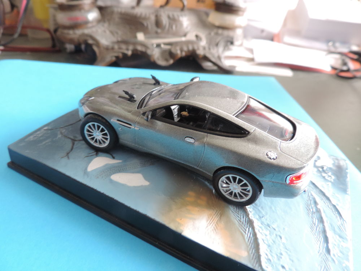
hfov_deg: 71.6
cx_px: 180
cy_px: 136
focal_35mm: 24
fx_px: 250
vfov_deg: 56.8
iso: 400
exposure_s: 1/25
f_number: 3
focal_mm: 4.3
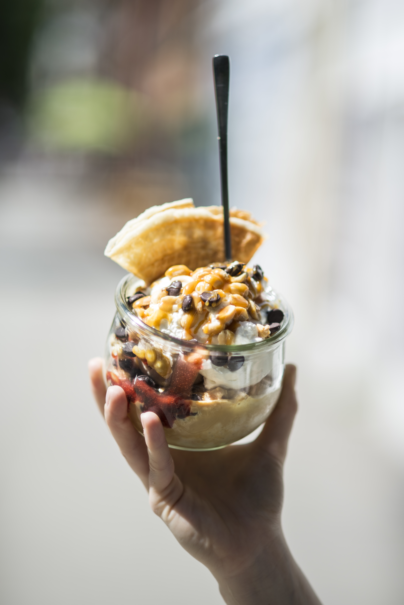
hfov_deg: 16.1
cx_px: 202
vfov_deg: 23.9
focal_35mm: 85
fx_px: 1429
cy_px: 302
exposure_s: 1/4000
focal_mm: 85
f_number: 1.8
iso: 100
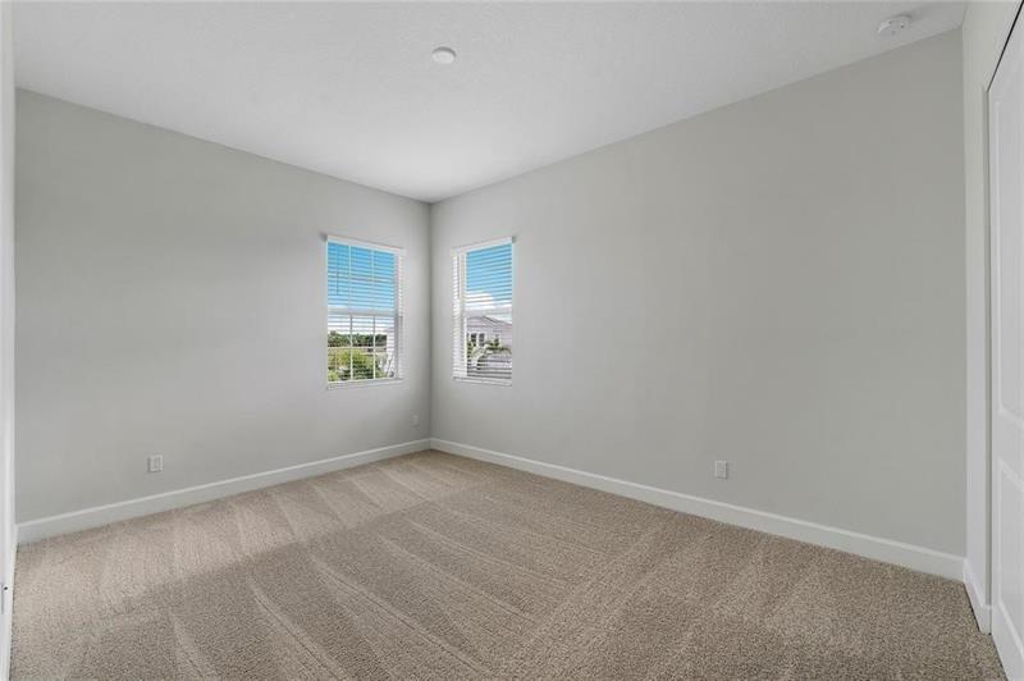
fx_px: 448
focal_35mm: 16
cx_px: 512
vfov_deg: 74.5
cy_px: 340
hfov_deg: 97.7
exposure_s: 1/8
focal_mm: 10.5
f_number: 11
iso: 160
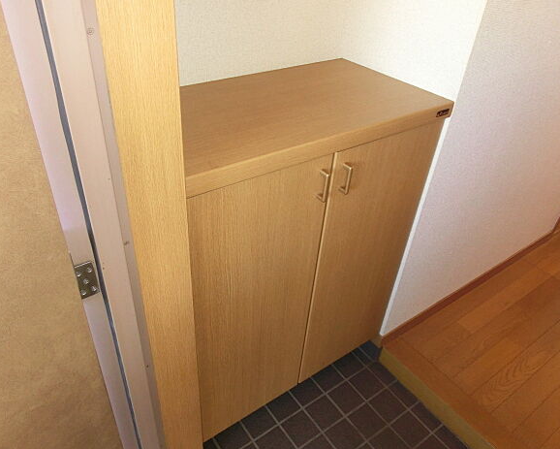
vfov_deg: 53.2
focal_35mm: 27
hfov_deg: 64.0
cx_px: 258
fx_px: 448
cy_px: 225
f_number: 3.3
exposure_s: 1/60
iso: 400
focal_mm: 4.4
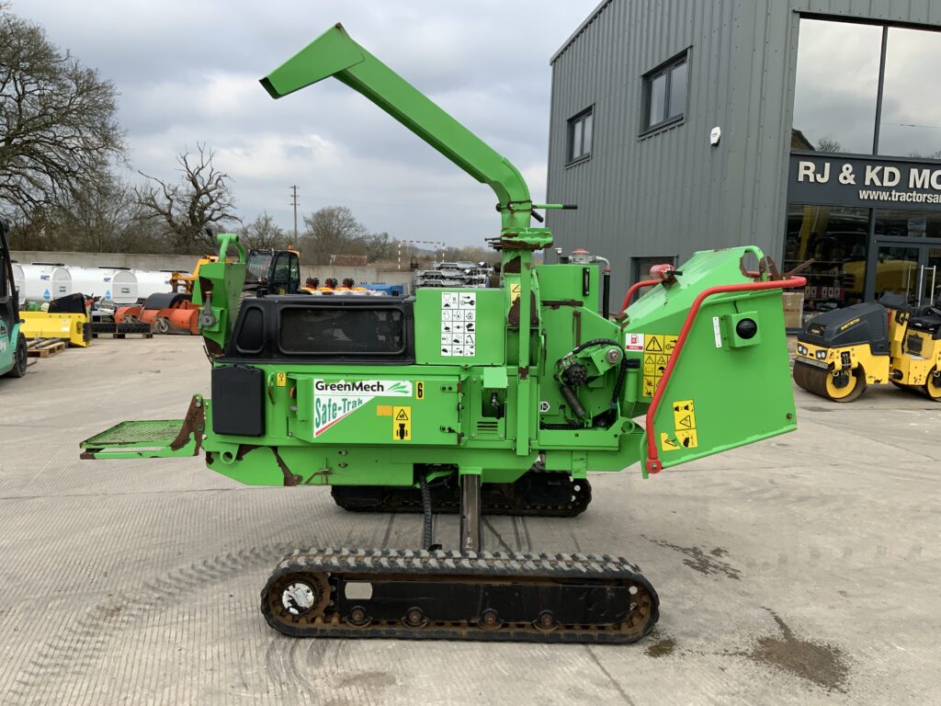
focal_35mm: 29
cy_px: 353
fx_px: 788
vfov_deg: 48.2
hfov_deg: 61.7
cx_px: 470
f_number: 1.8
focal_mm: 3
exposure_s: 1/1377
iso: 16
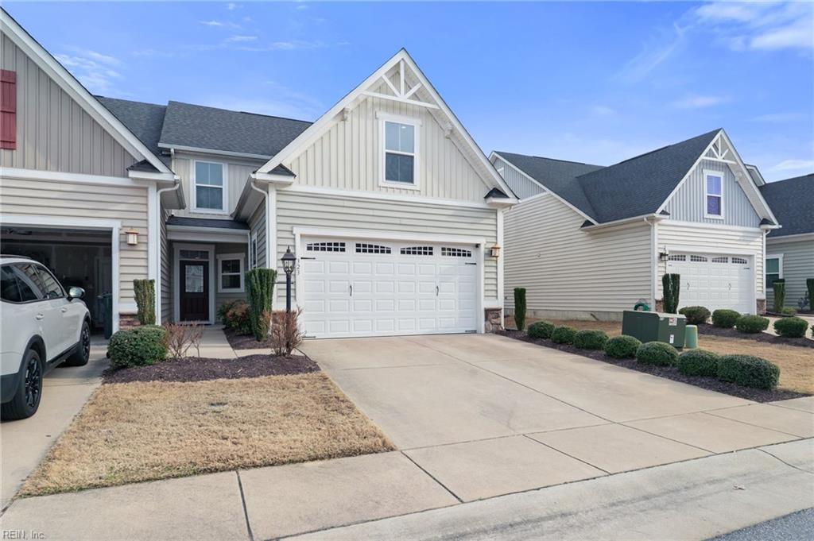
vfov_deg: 61.8
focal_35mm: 20
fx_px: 452
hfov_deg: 84.0
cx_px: 407
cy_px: 270
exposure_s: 1/200
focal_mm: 20
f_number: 9
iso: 400
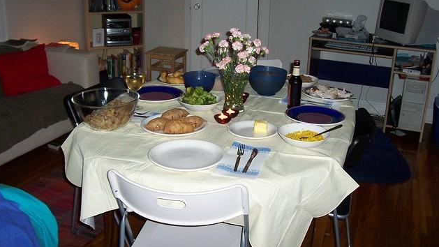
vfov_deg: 29.0
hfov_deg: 49.4
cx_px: 218
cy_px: 116
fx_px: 477
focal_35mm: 41
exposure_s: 1/60
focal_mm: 5.6
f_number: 2.8
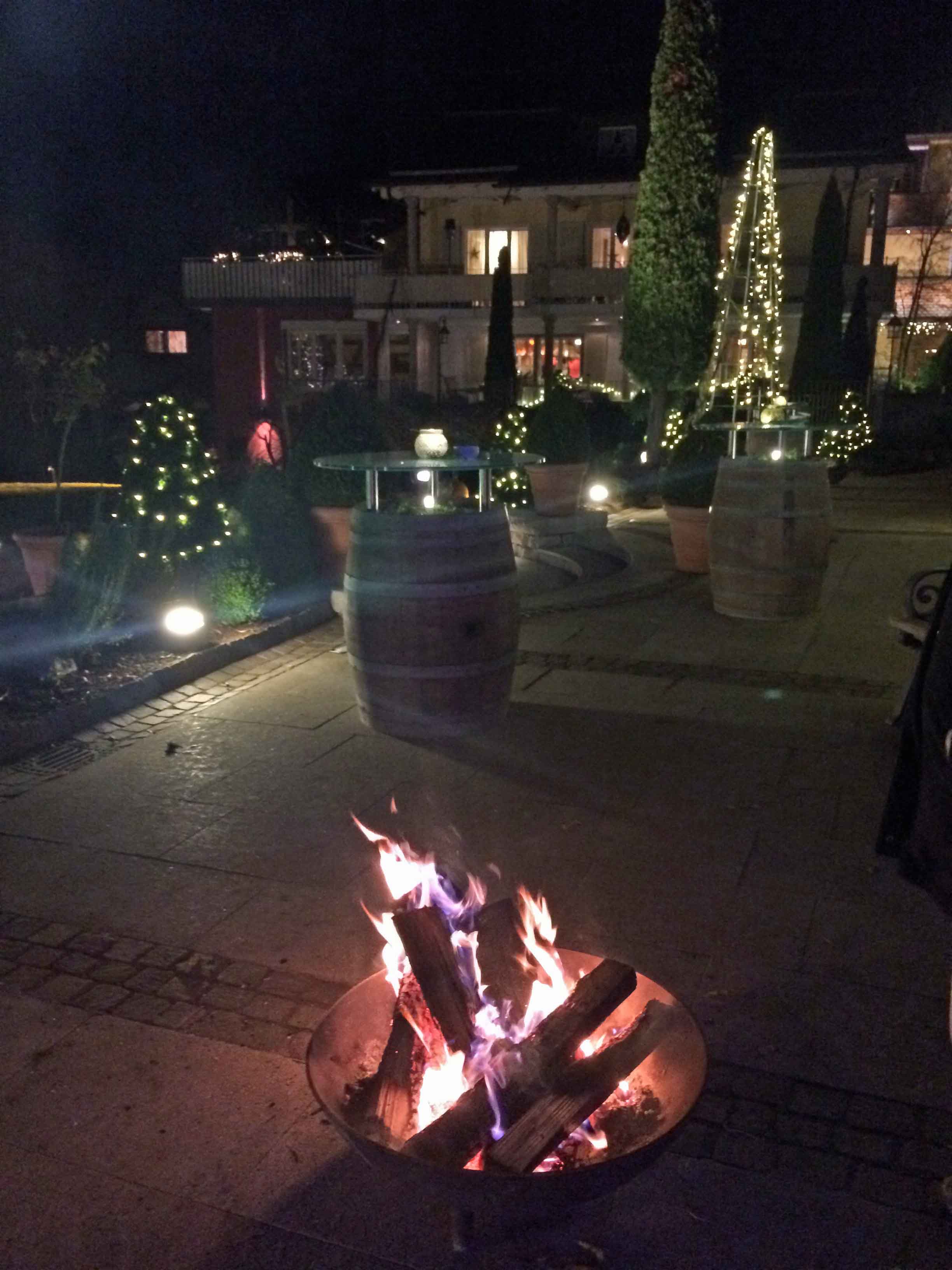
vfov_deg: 61.7
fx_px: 1063
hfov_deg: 48.2
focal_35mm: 29
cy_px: 635
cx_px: 476
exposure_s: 1/17
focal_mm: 4.15
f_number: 2.2
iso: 400
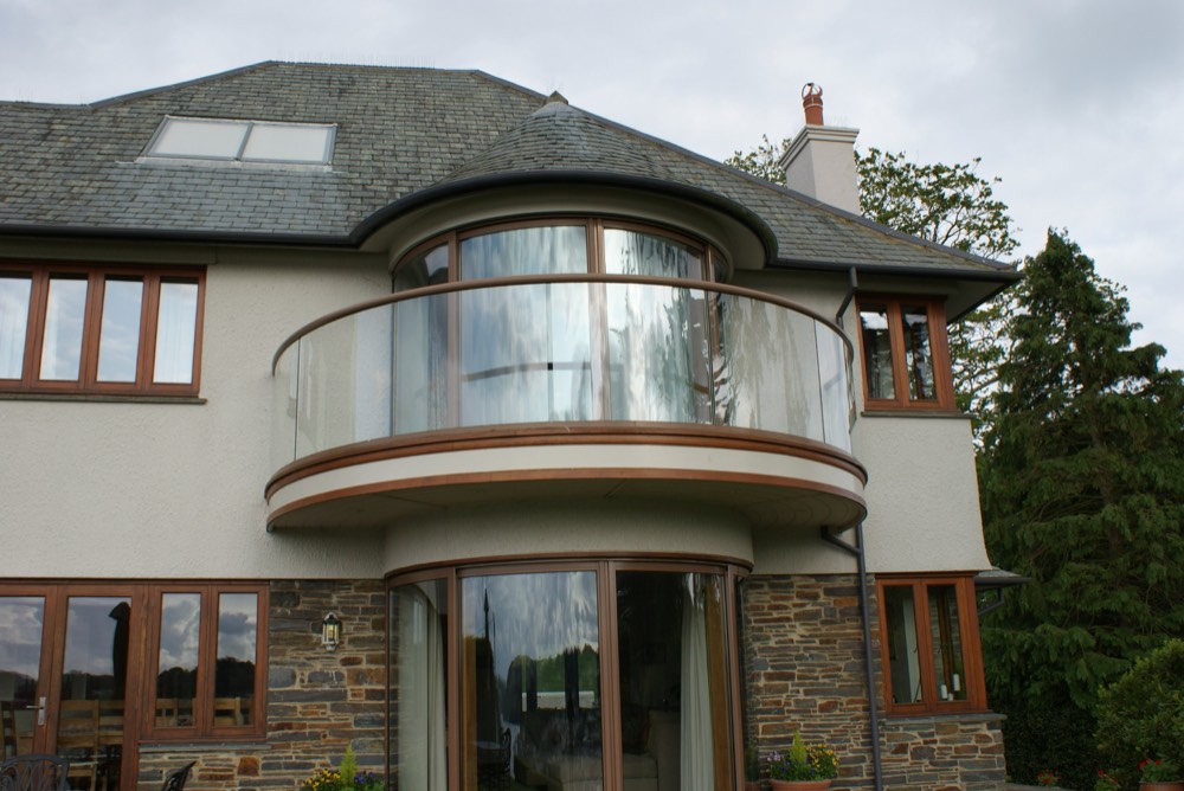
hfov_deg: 57.2
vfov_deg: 40.0
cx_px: 592
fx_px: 1086
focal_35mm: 33
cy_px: 396
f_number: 9
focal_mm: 22
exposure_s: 1/80
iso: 100
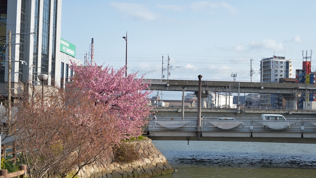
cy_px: 105
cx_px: 158
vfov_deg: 22.6
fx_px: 444
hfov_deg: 39.2
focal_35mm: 53
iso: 720
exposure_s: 1/4000
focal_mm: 50
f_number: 4.5
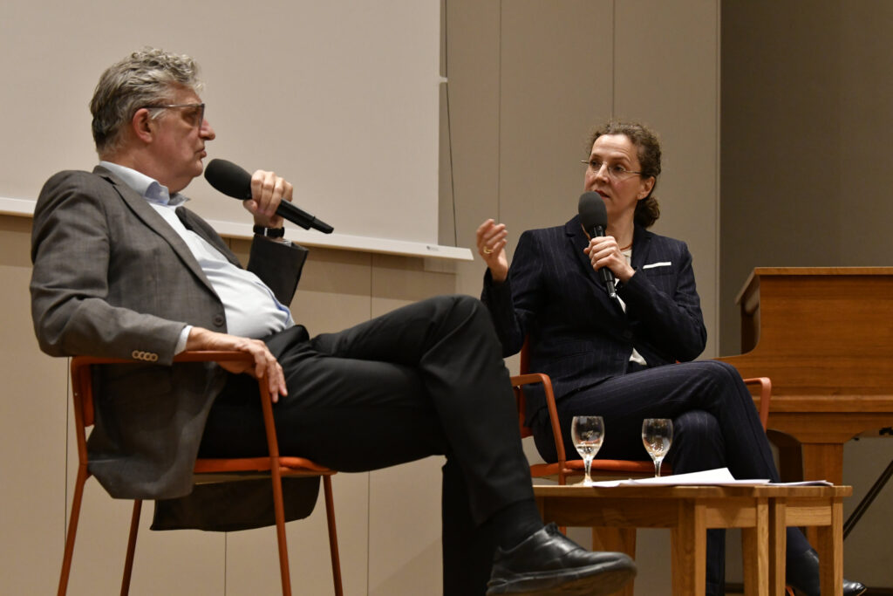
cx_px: 446
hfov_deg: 17.5
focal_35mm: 117
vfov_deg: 11.7
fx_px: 2902
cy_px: 298
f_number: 4
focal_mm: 78
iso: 3200
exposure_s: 1/320
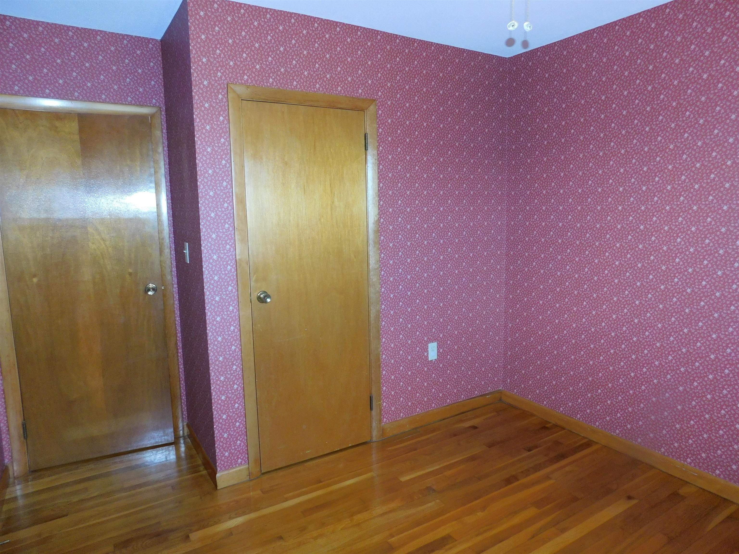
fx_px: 491
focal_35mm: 23
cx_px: 370
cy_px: 277
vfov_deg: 58.9
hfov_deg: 73.9
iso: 200
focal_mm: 4
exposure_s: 1/30
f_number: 3
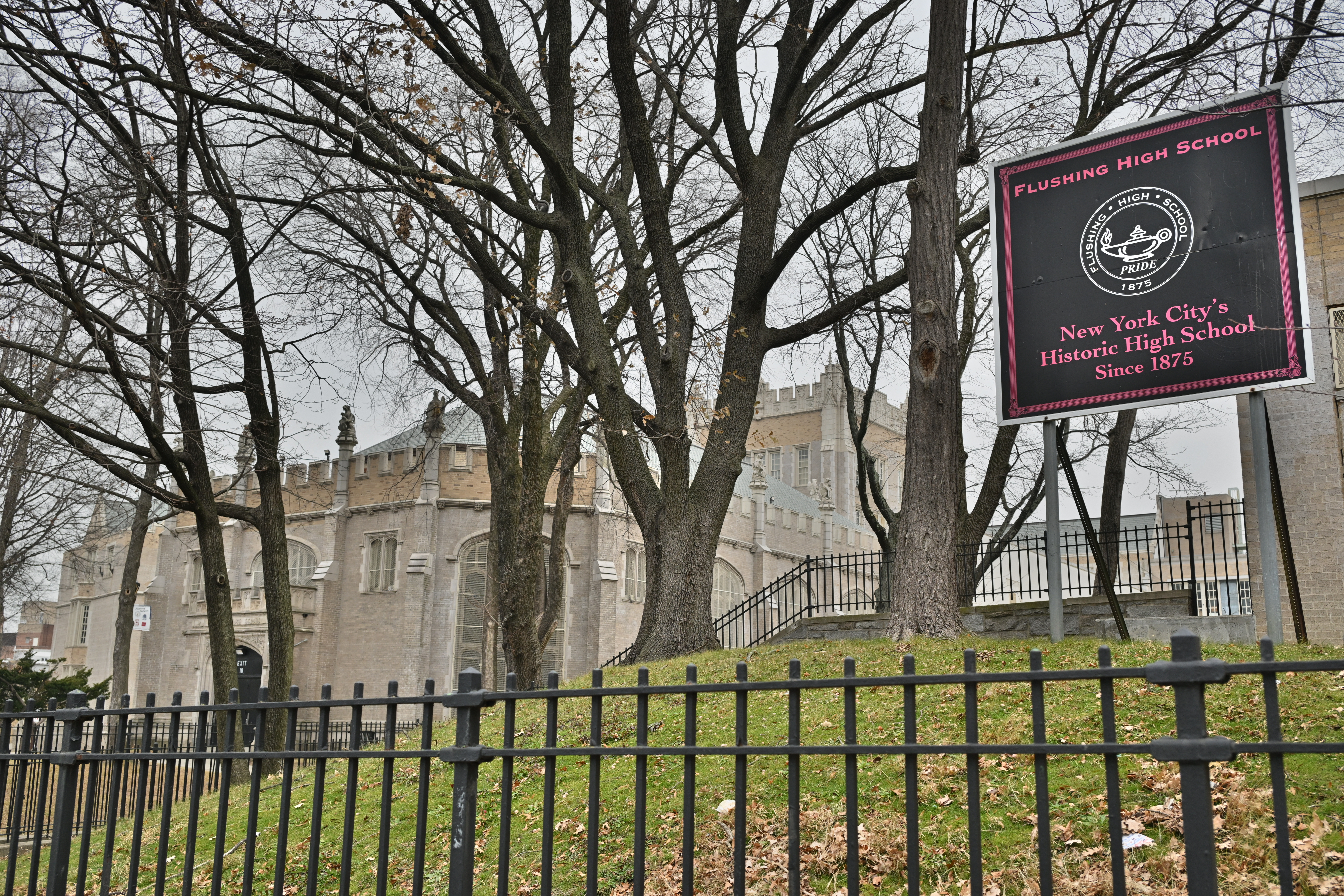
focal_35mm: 33
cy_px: 448
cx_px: 672
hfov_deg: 57.2
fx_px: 1232
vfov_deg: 40.0
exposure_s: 1/1600
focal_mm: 33
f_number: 5
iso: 1100
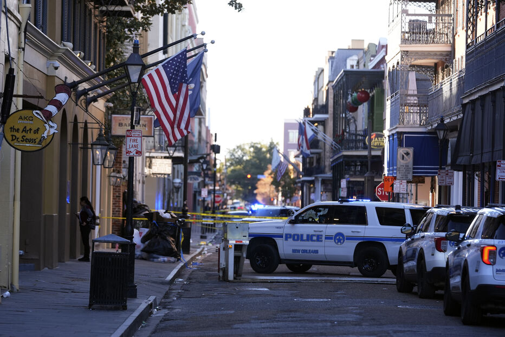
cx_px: 252
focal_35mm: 174
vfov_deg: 7.9
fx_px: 2440
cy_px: 168
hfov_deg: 11.8
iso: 640
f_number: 4
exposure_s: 1/800
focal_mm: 174
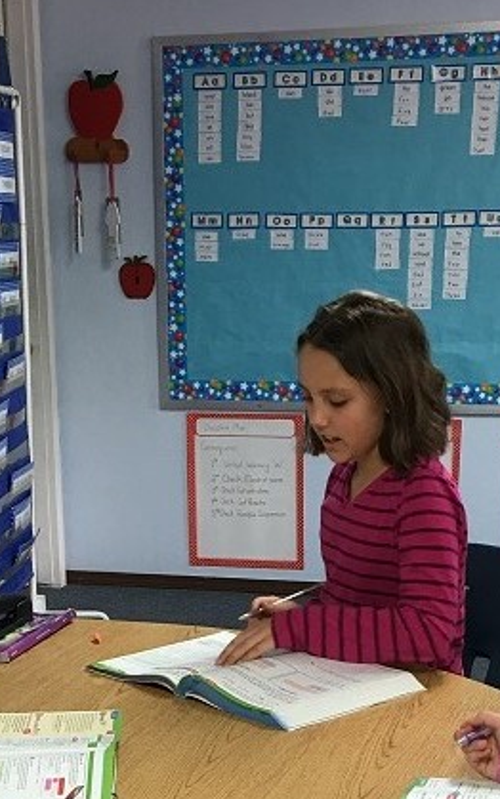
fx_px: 1613
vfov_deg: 27.0
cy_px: 707
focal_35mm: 74
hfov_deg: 17.6
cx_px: 206
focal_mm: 4.15
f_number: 2.2
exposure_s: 1/15
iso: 32
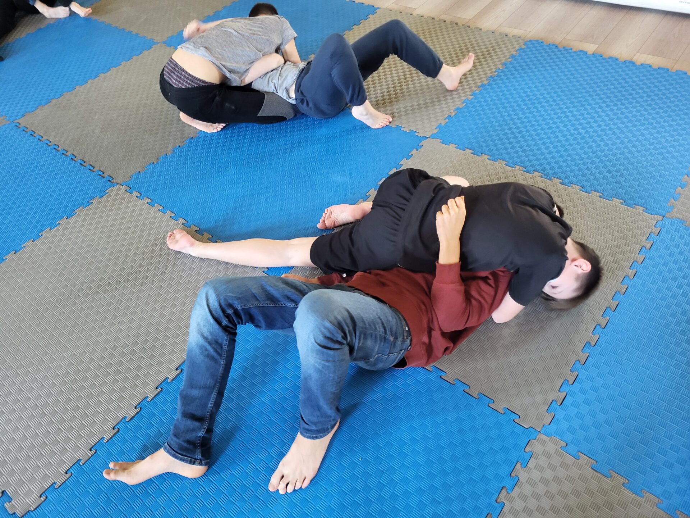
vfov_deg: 53.1
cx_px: 345
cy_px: 259
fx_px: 518
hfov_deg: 67.3
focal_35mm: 26
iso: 500
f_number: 1.8
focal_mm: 5.4
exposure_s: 1/50
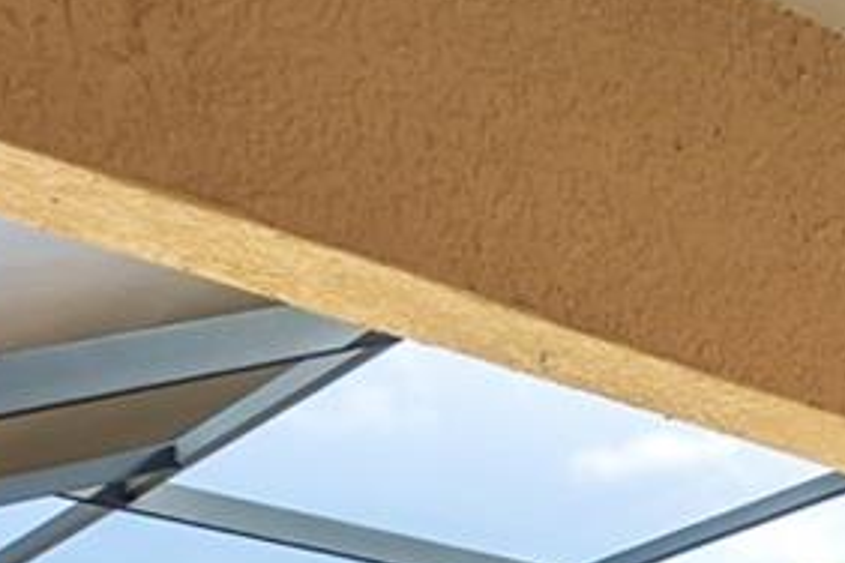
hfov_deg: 19.9
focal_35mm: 85
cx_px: 1348
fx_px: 1995
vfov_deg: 13.4
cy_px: 1192
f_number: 8
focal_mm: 10
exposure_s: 1/30
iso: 100
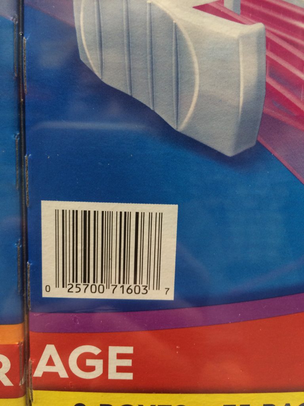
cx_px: 152
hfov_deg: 48.2
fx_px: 340
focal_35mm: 29
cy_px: 203
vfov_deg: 61.7
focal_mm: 4.15
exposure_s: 1/33
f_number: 2.2
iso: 125
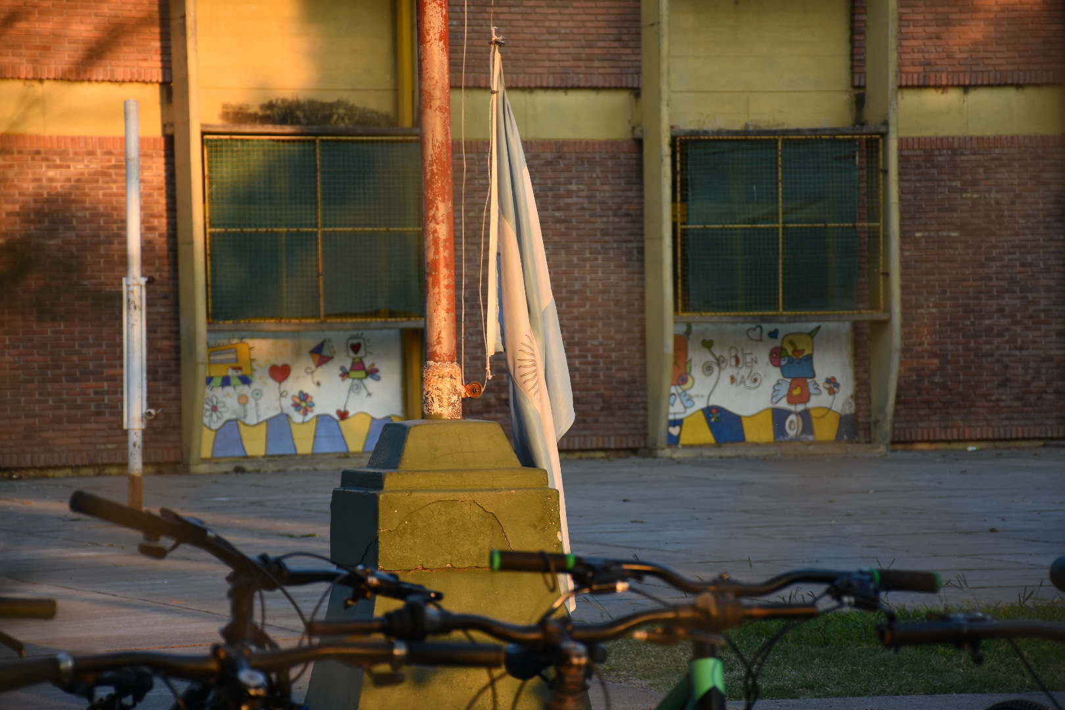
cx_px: 532
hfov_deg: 15.2
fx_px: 3993
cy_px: 355
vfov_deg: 10.2
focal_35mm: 135
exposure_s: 1/160
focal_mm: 90
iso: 200
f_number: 5.6
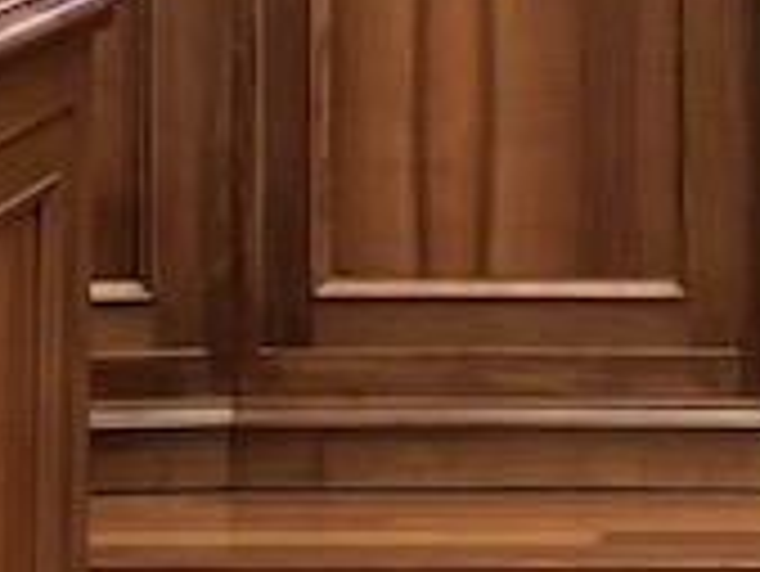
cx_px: 994
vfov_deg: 4.9
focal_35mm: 297
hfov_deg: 6.6
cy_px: -473
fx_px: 6525
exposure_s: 1/33
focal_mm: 9
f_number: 2.8
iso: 1000
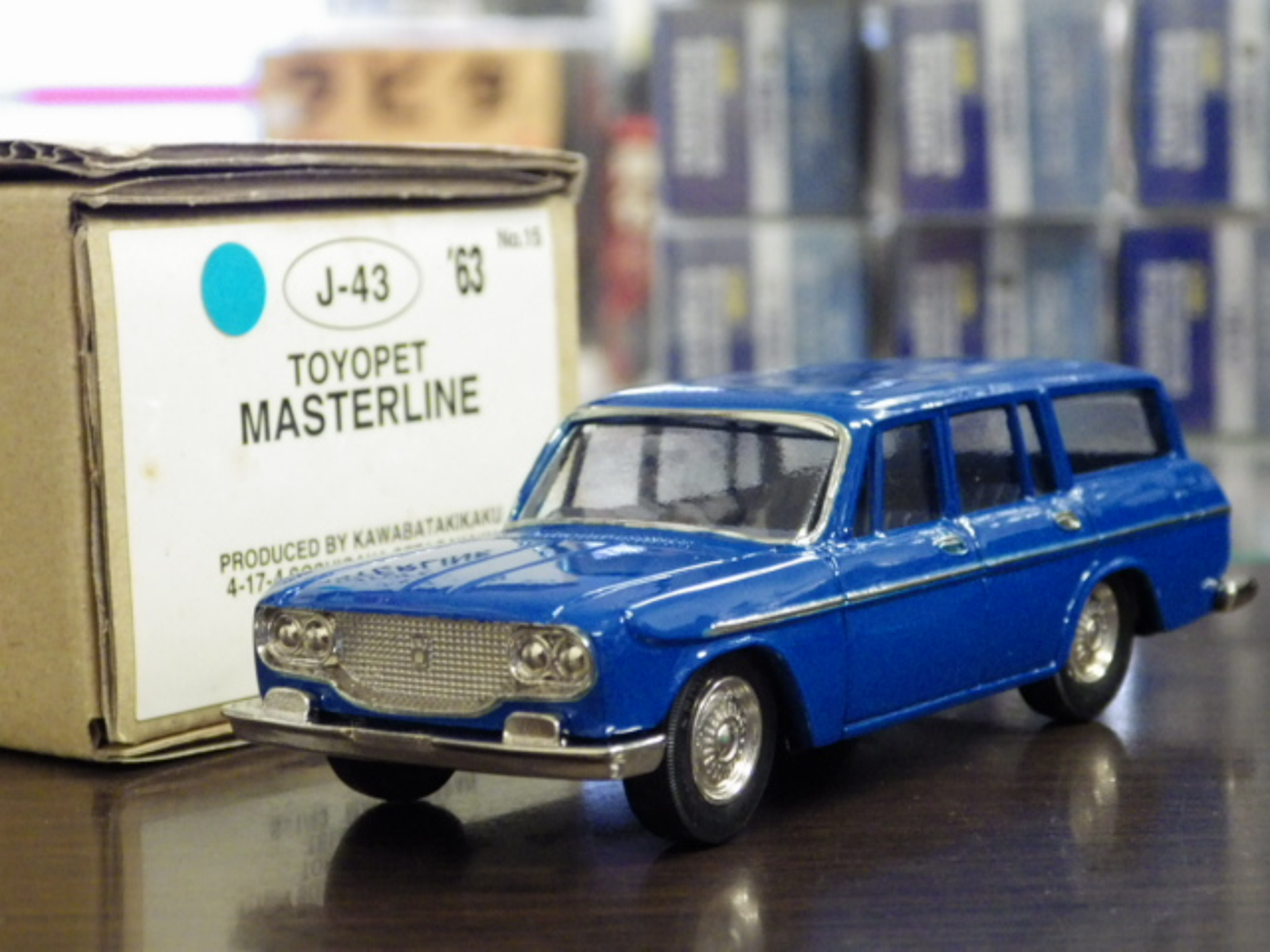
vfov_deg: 17.0
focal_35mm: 87
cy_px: 476
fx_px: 3192
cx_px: 635
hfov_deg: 22.5
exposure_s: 1/30
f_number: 4.4
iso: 1000
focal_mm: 15.6
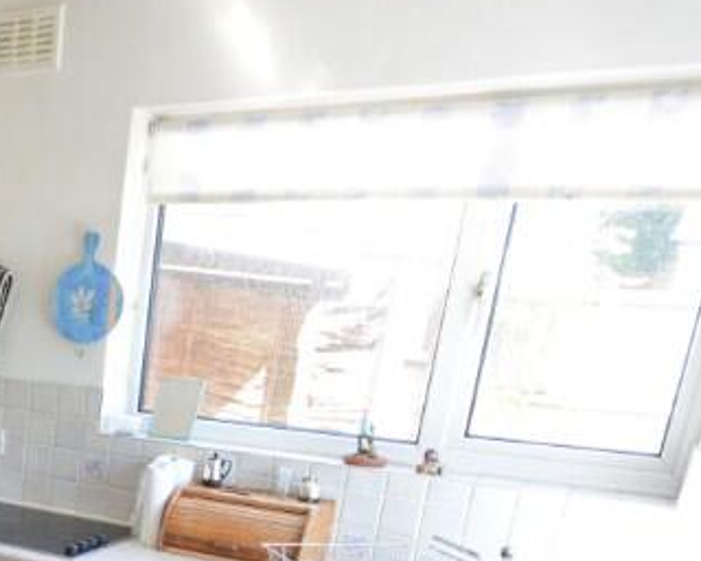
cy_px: 616
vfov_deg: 30.0
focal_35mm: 45
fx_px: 934
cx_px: -83
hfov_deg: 34.9
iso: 400
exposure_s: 1/25
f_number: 8
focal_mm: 10
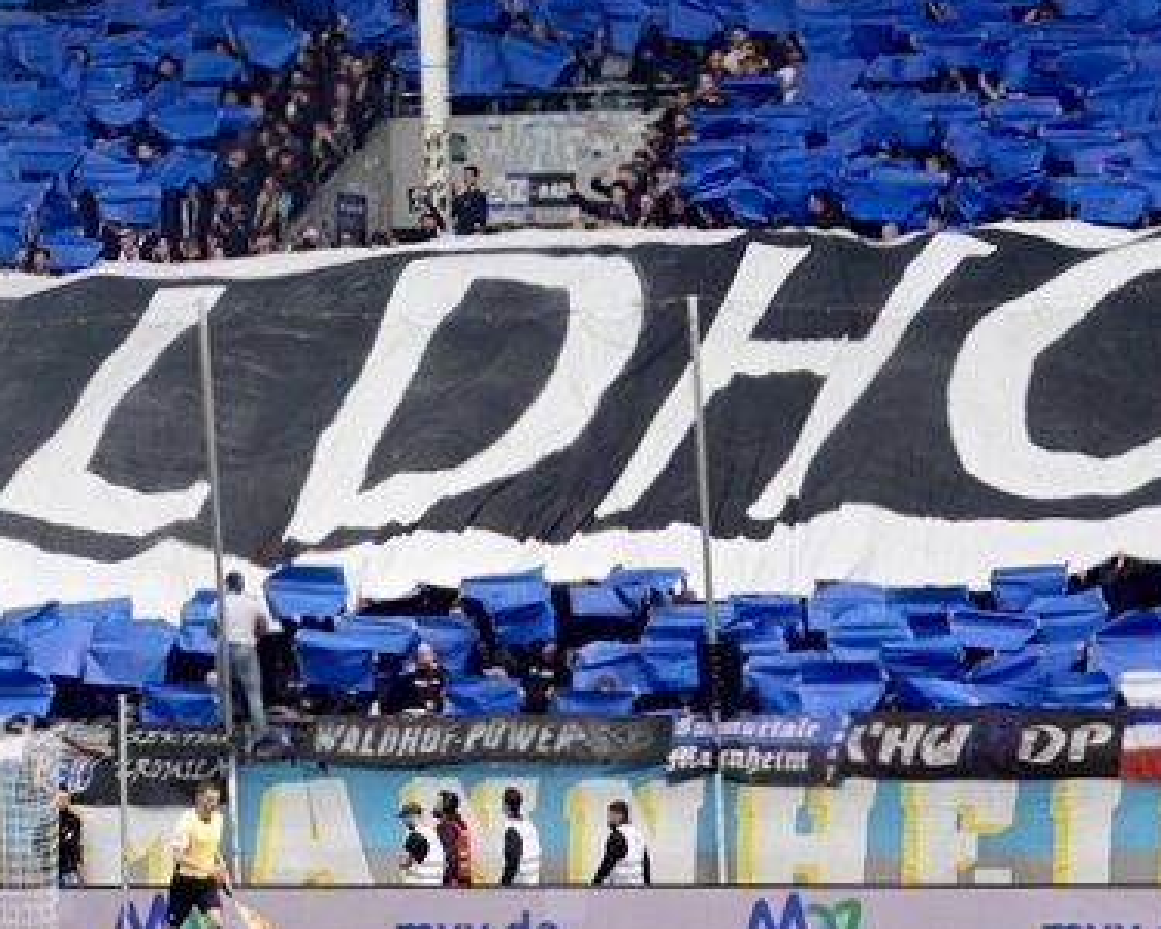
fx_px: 8625
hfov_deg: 7.7
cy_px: -356
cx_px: 418
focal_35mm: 251
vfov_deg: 6.1
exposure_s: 1/320
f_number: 4
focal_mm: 23.09
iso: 100
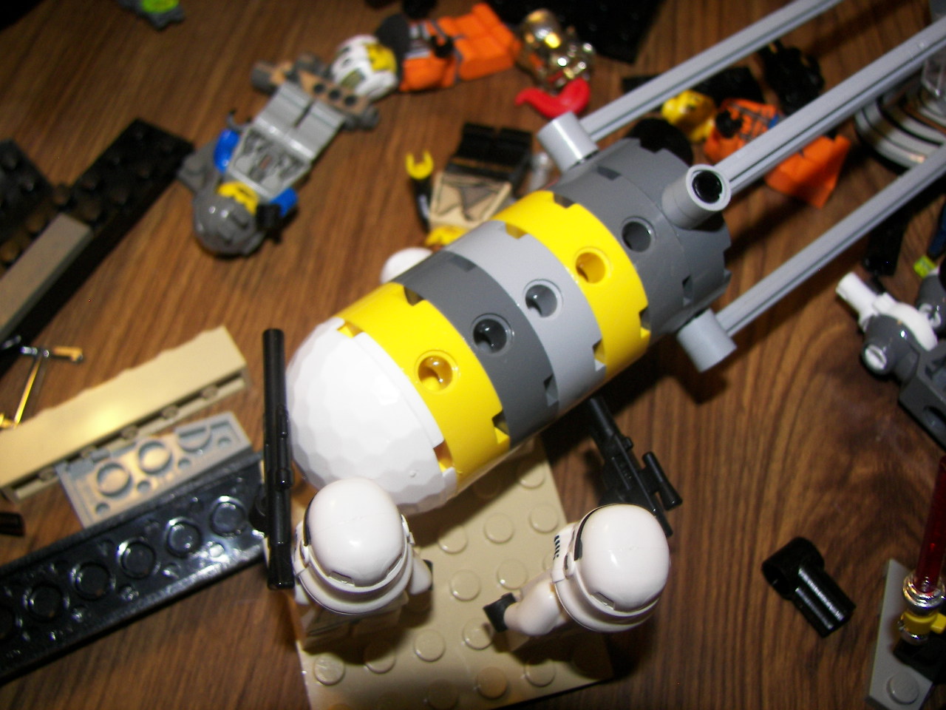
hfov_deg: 51.4
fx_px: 984
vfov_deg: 39.7
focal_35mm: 36
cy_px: 355
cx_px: 473
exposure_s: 1/30
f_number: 2.8
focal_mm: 6
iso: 100
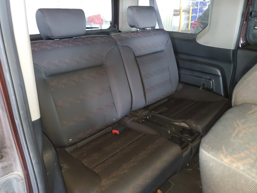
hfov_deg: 67.3
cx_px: 128
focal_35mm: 26
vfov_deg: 53.1
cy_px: 96
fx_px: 193
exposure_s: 1/20
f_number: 1.5
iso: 300
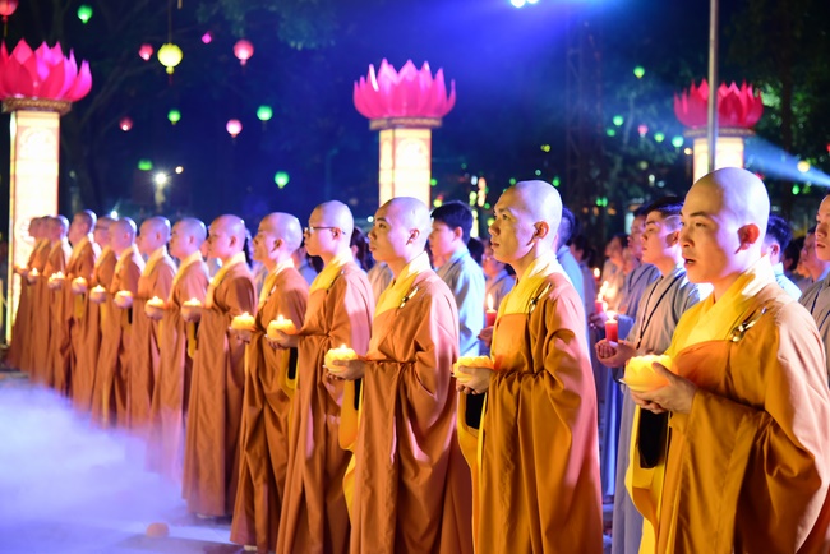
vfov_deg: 20.9
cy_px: 277
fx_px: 1499
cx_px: 415
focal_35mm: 65
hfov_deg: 30.9
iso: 2500
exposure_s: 1/25
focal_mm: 65
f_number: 4
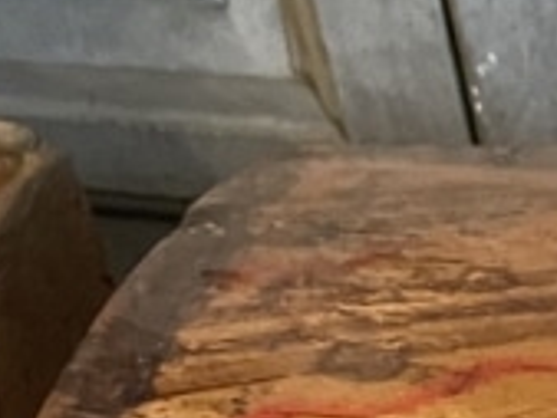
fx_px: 2995
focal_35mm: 186
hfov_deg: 9.2
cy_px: 992
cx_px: 1472
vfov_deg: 7.5
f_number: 1.6
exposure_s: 1/33
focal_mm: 4.2
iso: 400
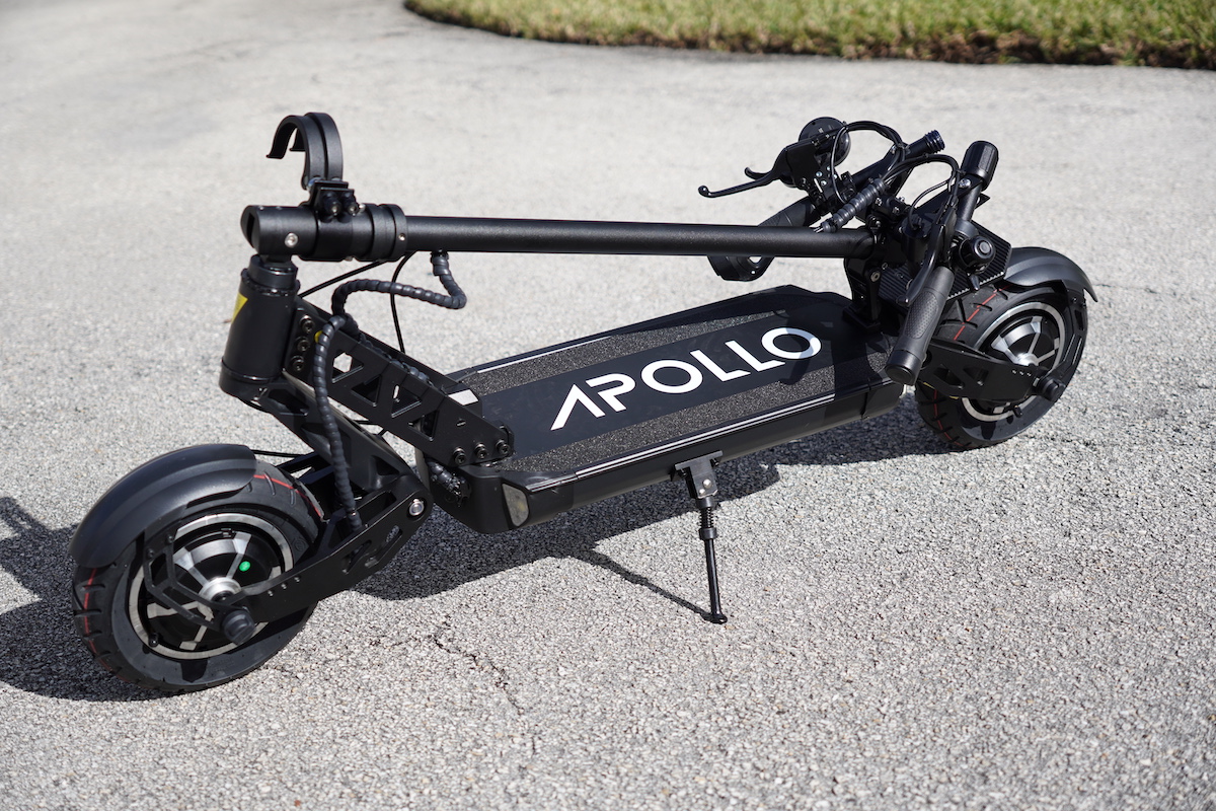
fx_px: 1773
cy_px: 406
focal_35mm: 52
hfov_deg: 37.9
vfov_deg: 25.8
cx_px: 608
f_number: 2.8
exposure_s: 1/2000
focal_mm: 35
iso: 100
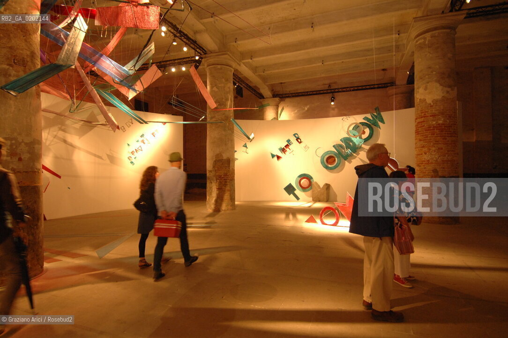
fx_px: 275
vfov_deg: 63.1
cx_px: 254
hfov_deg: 85.5
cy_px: 169
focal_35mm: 20
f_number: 4
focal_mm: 13
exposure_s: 1/20
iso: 800
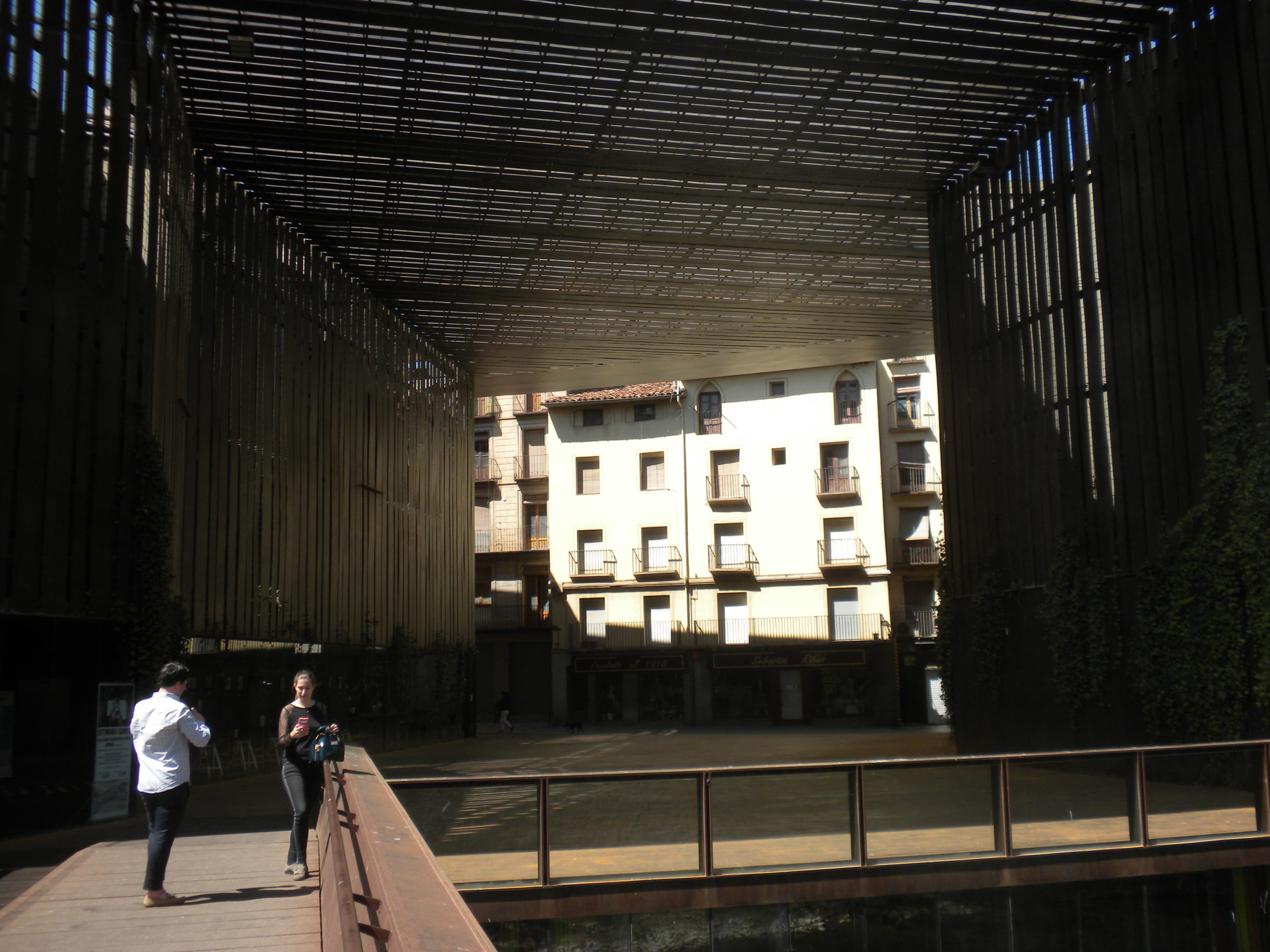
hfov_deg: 50.1
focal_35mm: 37
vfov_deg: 38.7
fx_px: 1357
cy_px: 476
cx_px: 635
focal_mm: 6.6
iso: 64
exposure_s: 1/434
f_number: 3.5
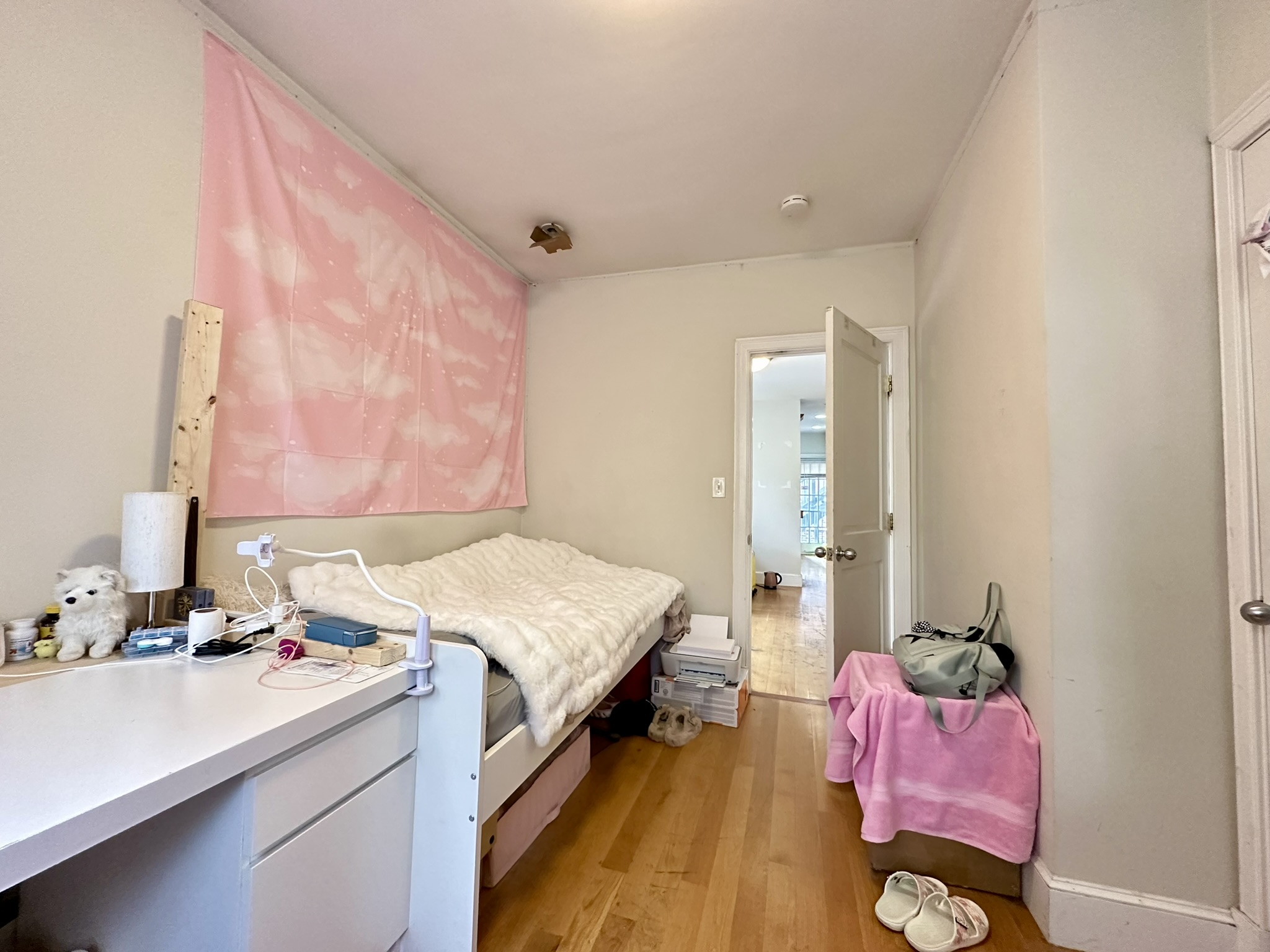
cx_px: 635
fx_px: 514
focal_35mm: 14
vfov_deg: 85.7
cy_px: 476
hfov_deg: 102.1
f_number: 2.2
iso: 500
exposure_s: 1/60
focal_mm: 2.22
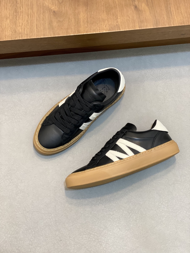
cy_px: 126
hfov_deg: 28.0
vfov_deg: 36.8
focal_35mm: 52
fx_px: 381
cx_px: 95
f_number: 2
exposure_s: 1/100
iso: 200
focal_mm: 6
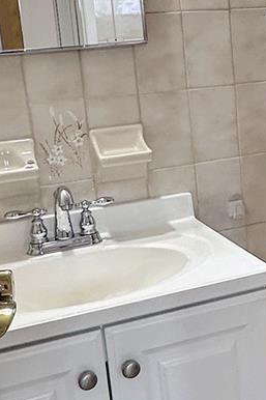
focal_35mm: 58
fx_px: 643
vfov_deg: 34.4
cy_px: 158
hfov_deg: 22.5
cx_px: 264
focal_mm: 2.22
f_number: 2.2
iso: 200
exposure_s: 1/120
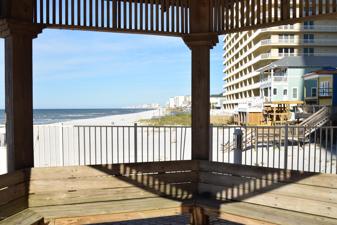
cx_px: 168
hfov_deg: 53.1
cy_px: 112
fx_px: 337
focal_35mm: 36
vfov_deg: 36.9
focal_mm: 24
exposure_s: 1/350
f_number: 9.5
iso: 200
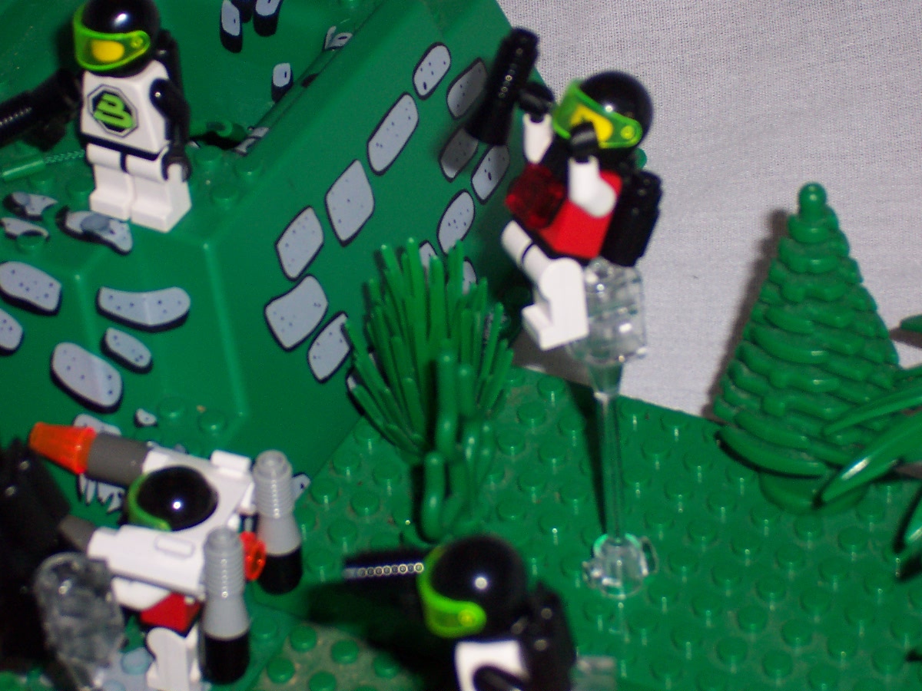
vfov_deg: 10.3
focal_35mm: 144
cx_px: 461
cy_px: 346
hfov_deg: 13.7
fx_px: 3835
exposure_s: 1/125
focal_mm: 22.4
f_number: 4.9
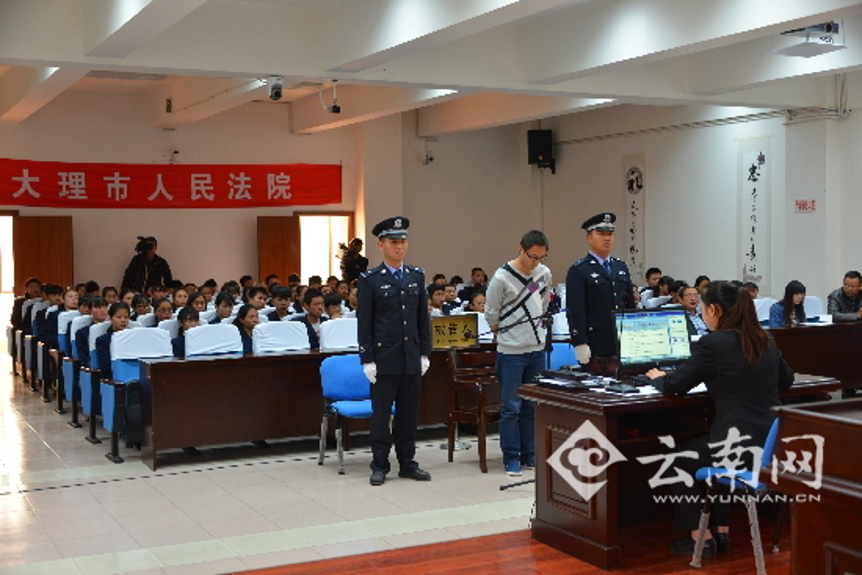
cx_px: 431
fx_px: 1078
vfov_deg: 29.9
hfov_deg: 43.6
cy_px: 288
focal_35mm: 45
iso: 400
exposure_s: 1/30
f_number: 4.2
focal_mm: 45
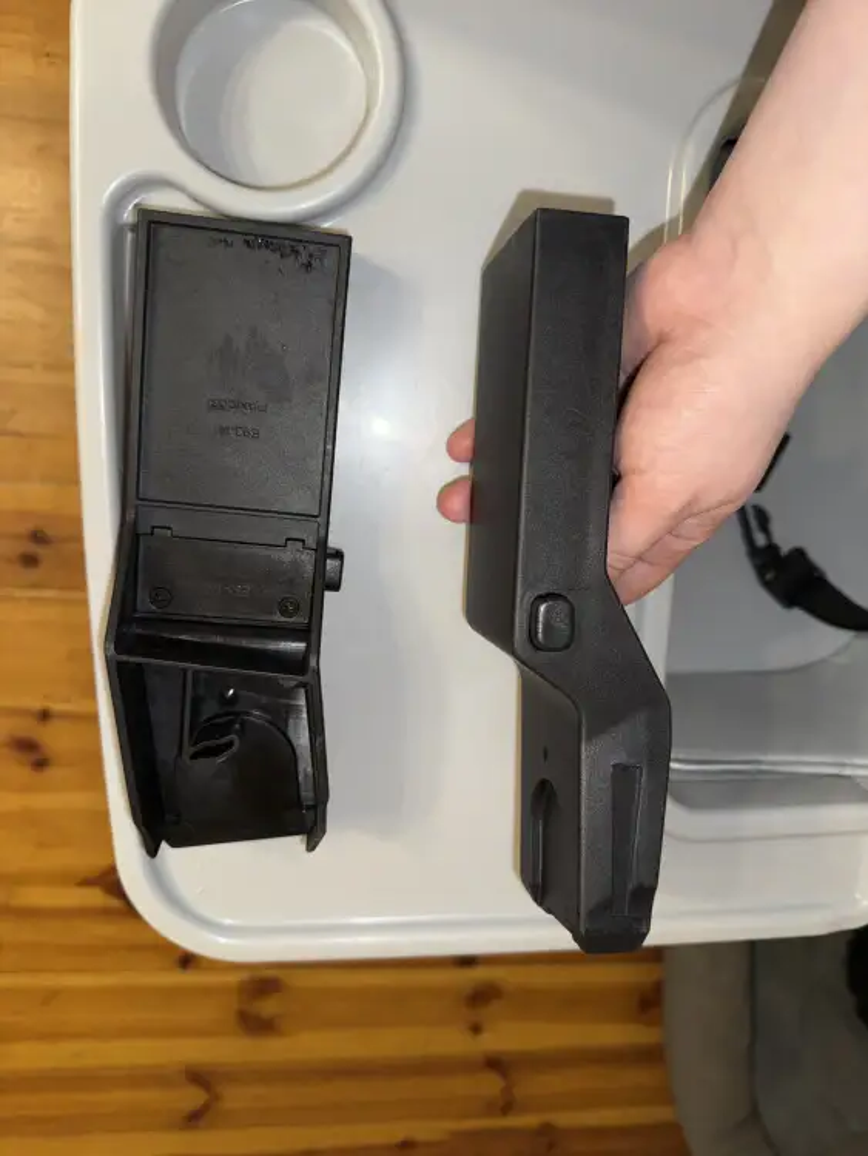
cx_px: 434
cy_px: 578
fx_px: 802
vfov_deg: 71.6
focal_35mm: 24
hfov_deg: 56.8
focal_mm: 6.76
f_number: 1.78
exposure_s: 1/30
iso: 50
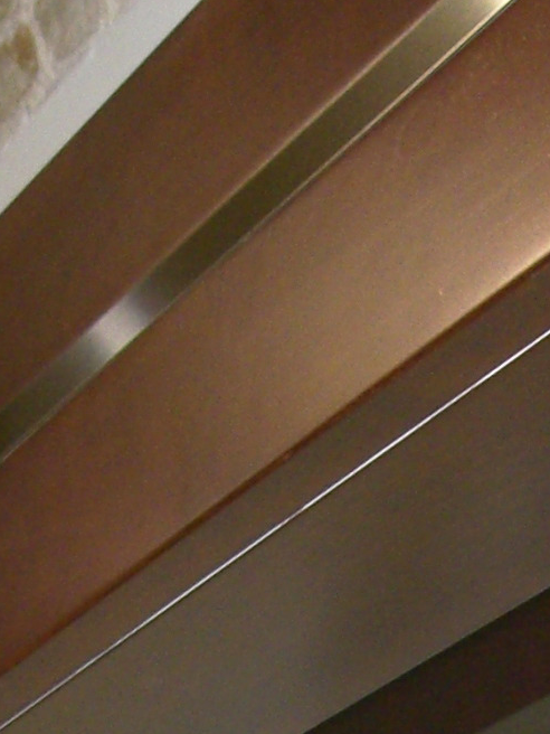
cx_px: -21
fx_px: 3453
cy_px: 1542
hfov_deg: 9.0
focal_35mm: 163
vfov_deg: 10.9
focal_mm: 6.3
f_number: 3.1
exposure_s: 1/60
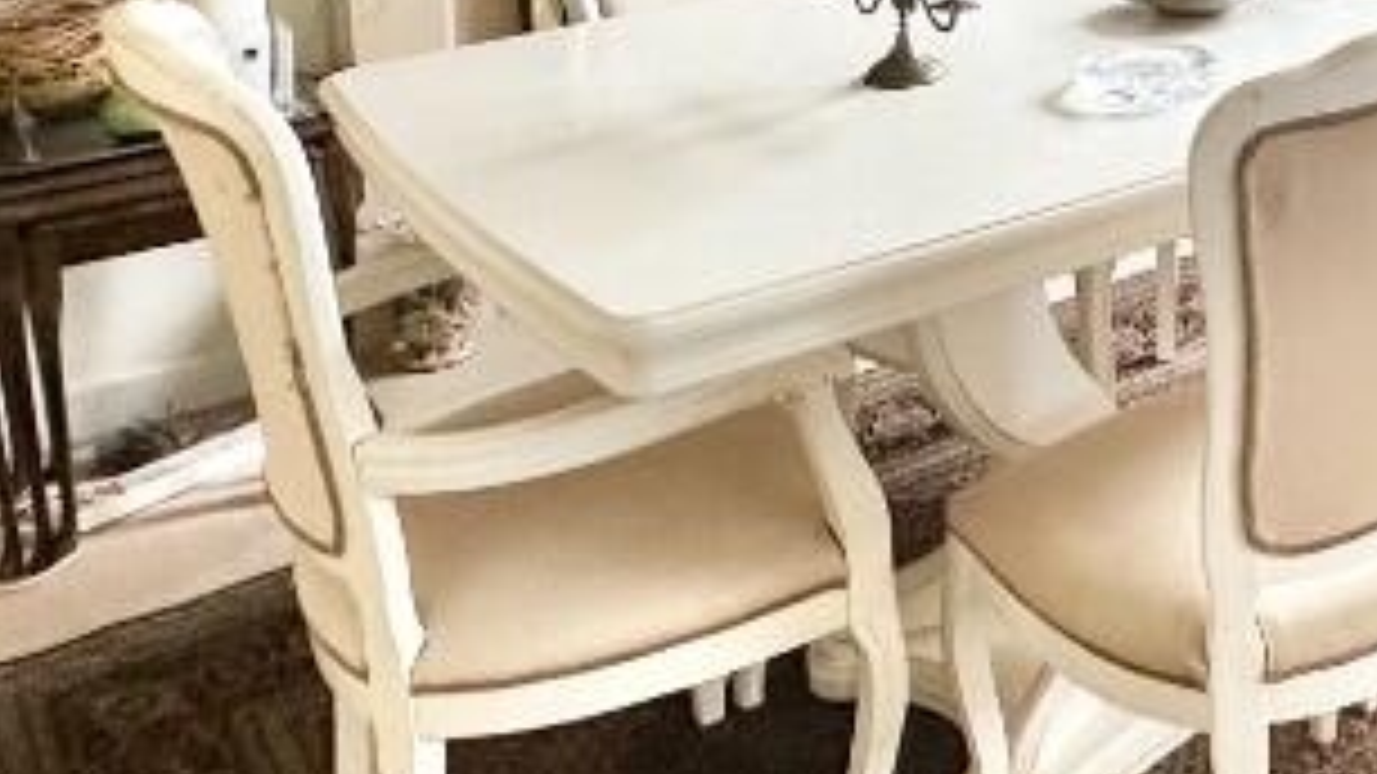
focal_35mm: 51
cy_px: -274
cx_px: 1350
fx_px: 1862
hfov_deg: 36.8
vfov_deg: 21.0
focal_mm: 2.22
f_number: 2.2
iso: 125
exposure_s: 1/99
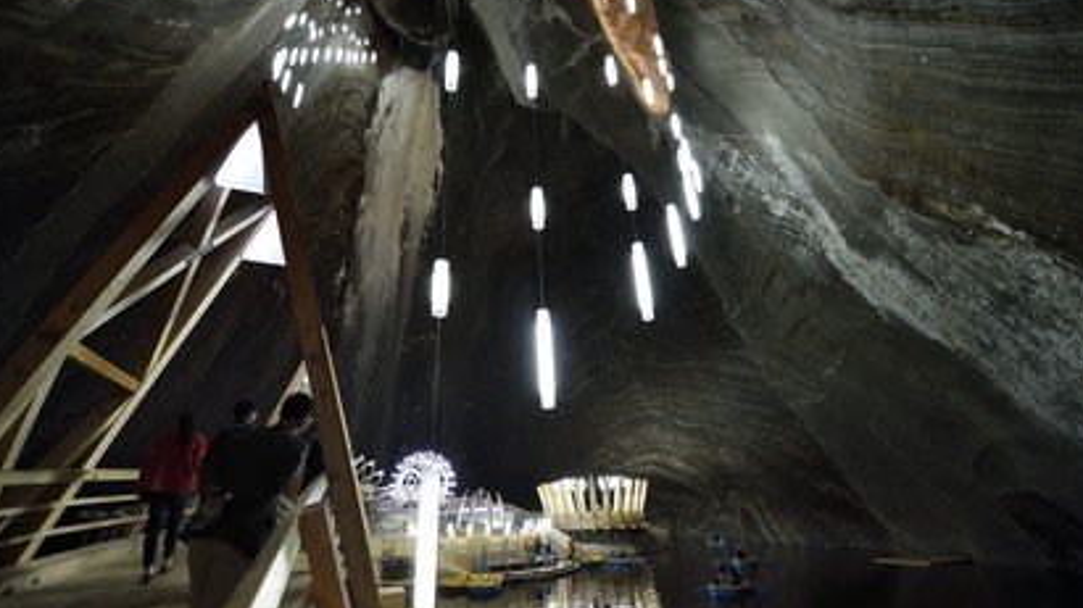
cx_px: 535
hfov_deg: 103.0
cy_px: 329
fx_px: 431
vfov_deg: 70.4
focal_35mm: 15
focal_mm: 14
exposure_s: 1/13
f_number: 8
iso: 4000
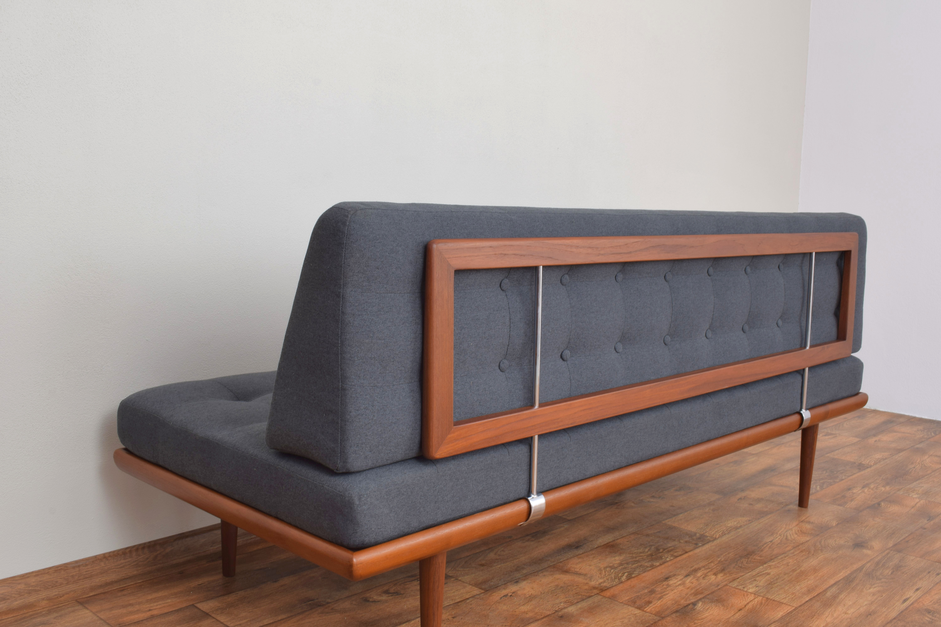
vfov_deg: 36.9
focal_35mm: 36
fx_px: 941
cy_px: 314
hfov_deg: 53.1
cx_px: 470
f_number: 16
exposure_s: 2
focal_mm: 24
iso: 100
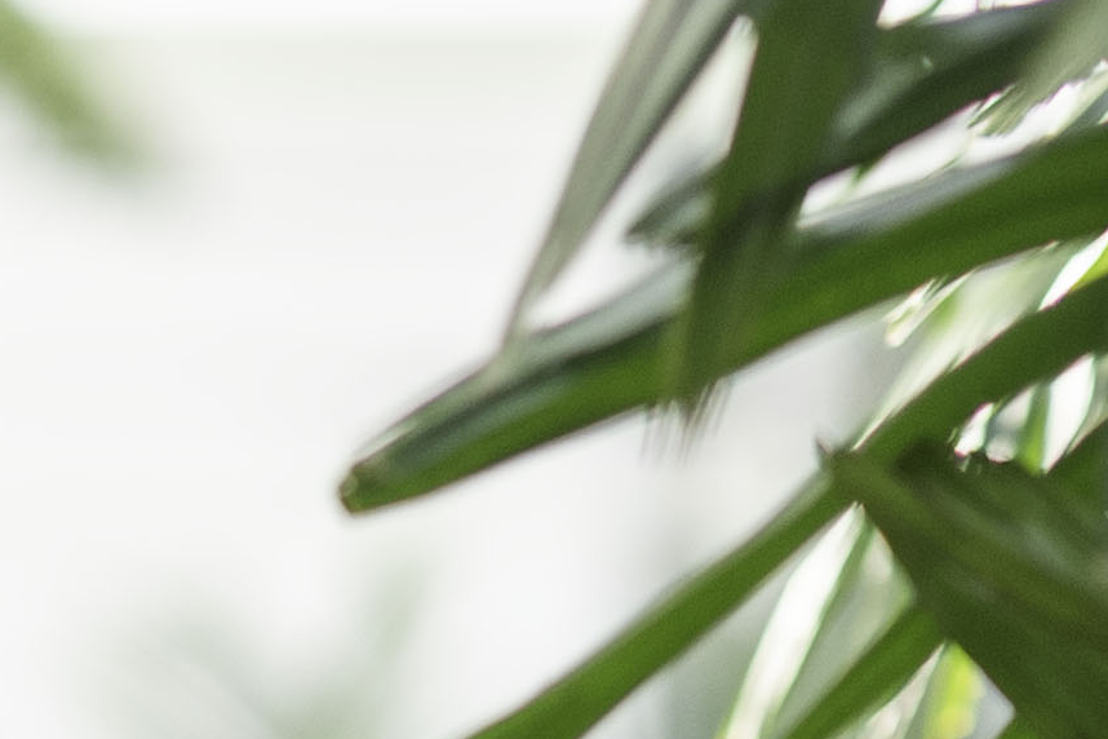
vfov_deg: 2.0
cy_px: 2243
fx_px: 20835
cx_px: -1120
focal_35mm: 677
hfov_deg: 3.0
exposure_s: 1/400
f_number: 2
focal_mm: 85
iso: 125
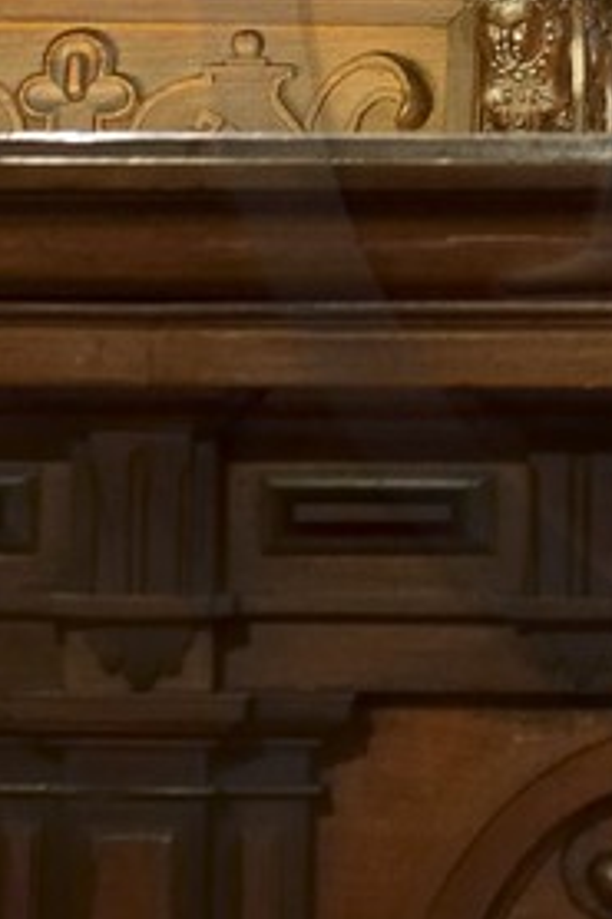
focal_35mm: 219
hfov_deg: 6.1
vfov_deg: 9.3
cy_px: -109
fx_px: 5591
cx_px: 1204
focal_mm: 38
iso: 1600
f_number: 4.5
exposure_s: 1/15
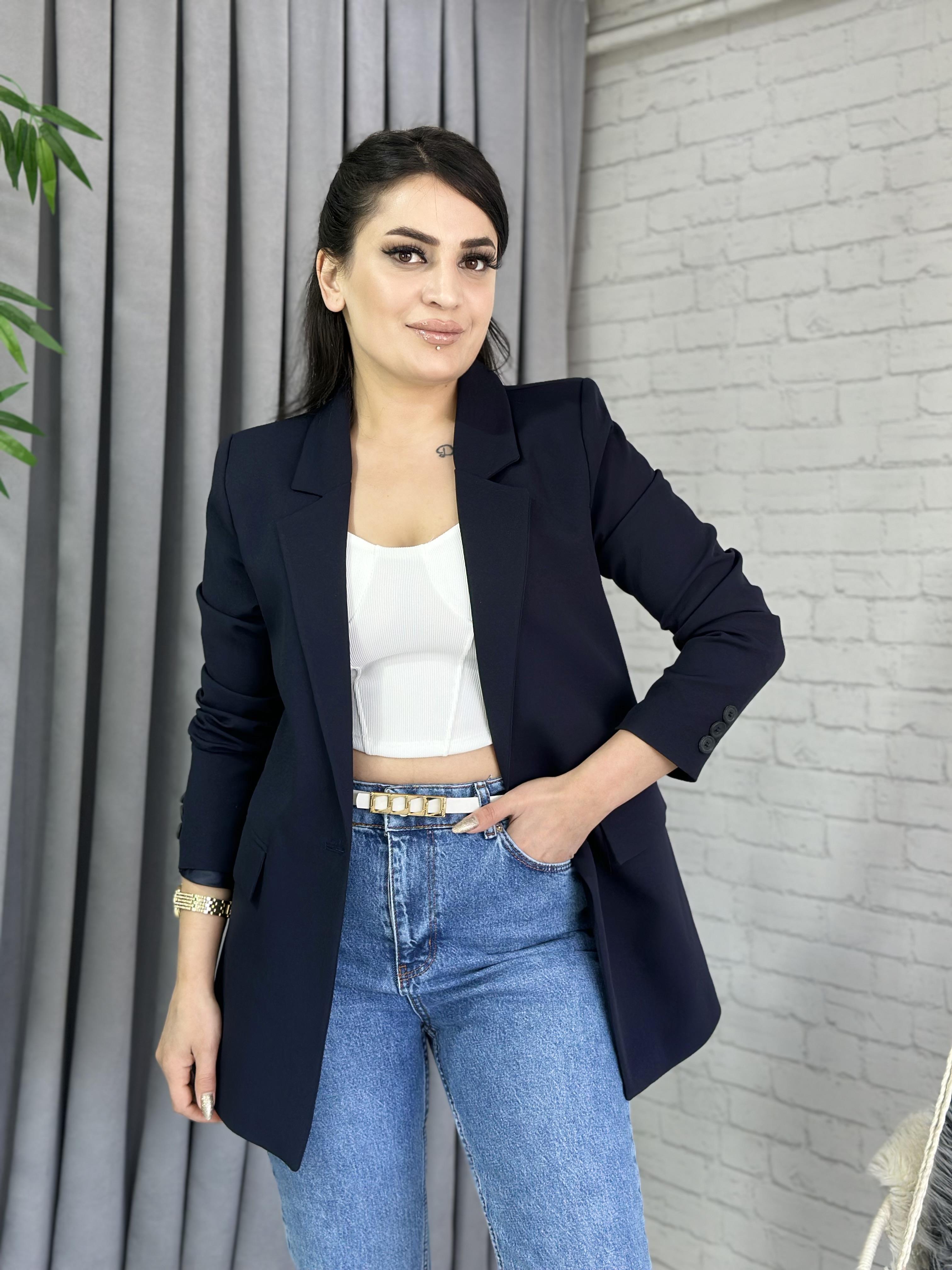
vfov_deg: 39.7
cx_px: 476
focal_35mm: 48
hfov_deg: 30.3
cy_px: 635
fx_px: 1760
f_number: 1.78
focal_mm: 6.86
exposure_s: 1/100
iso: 80
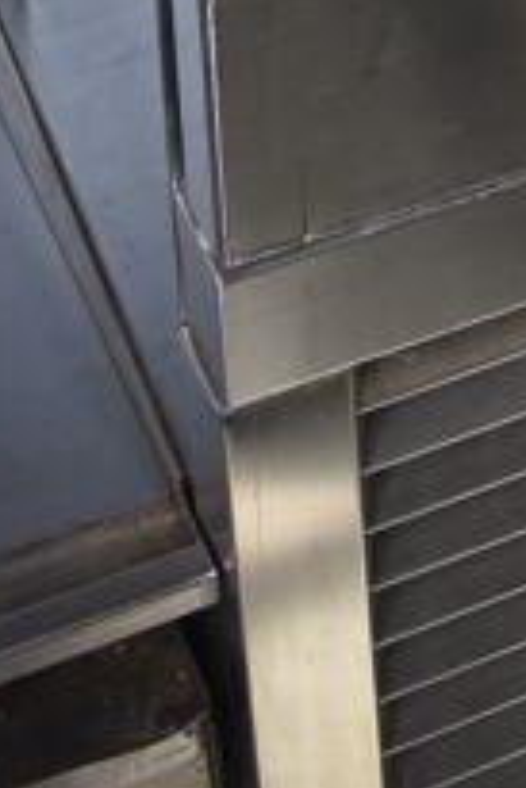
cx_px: 630
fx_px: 2625
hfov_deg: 11.2
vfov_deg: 13.8
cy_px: -901
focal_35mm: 120
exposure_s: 1/250
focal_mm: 18
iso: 400
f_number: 3.5
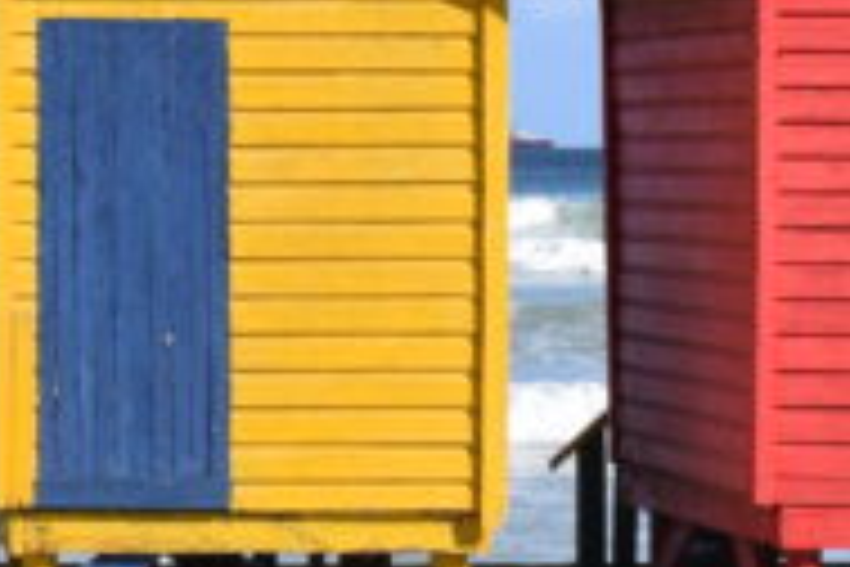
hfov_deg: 9.9
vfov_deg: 6.8
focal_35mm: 203
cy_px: 227
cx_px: -400
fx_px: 4786
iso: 200
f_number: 11
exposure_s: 1/500
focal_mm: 25
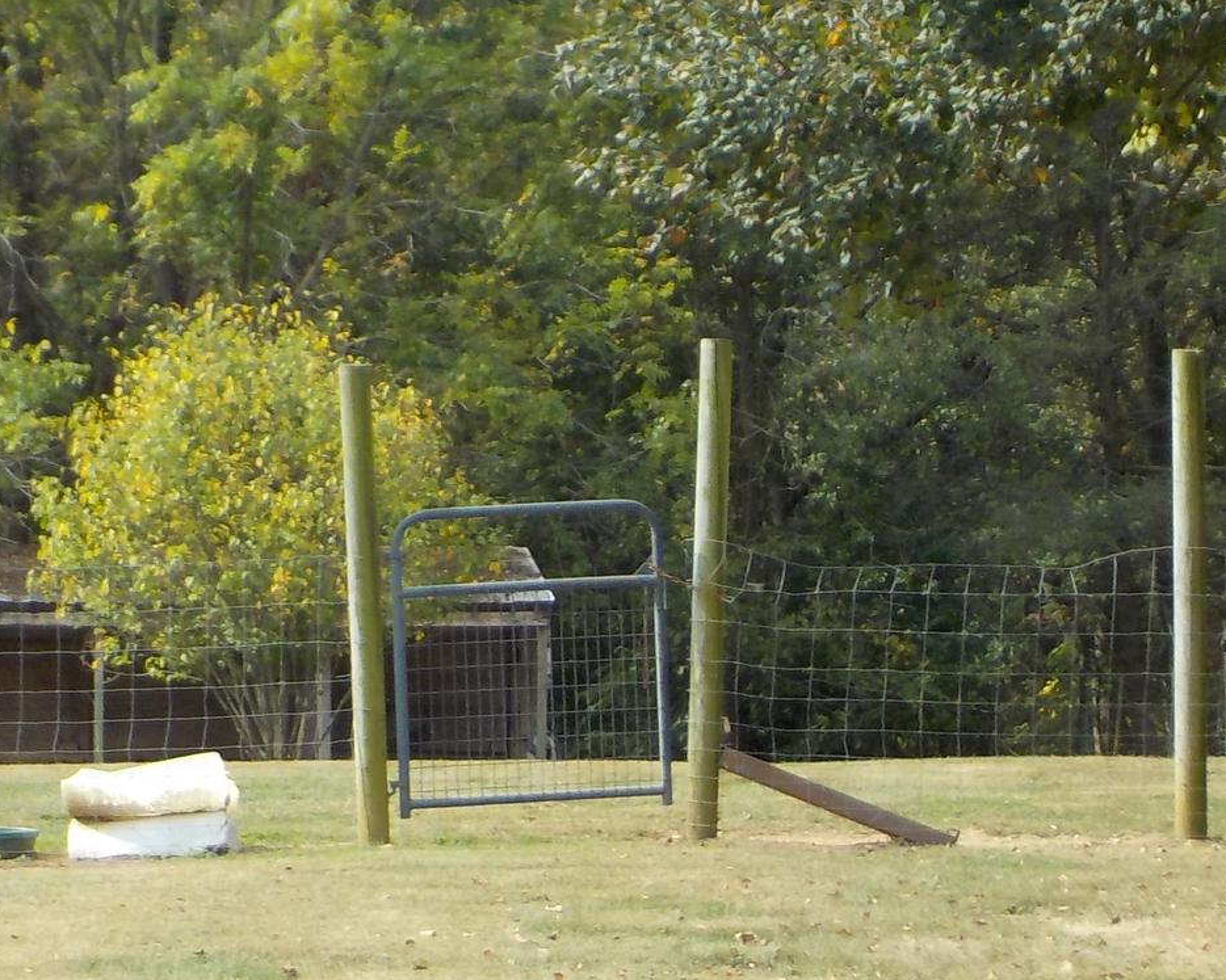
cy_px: 628
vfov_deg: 10.2
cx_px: 331
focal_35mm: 152
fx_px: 5515
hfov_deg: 12.7
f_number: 5.3
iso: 125
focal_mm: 9.7
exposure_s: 1/160
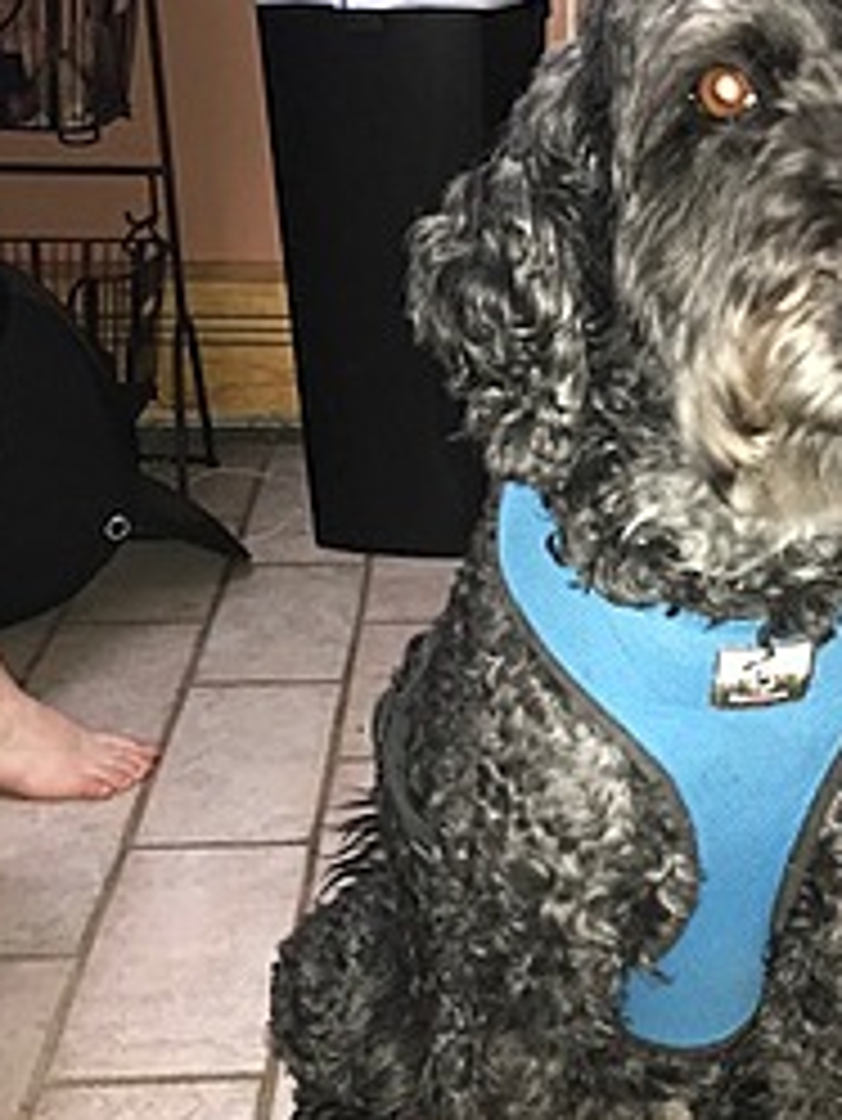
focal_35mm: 54
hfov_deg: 26.6
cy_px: 711
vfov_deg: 35.3
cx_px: 653
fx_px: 1750
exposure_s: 1/16
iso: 50
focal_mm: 3.99
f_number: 1.8
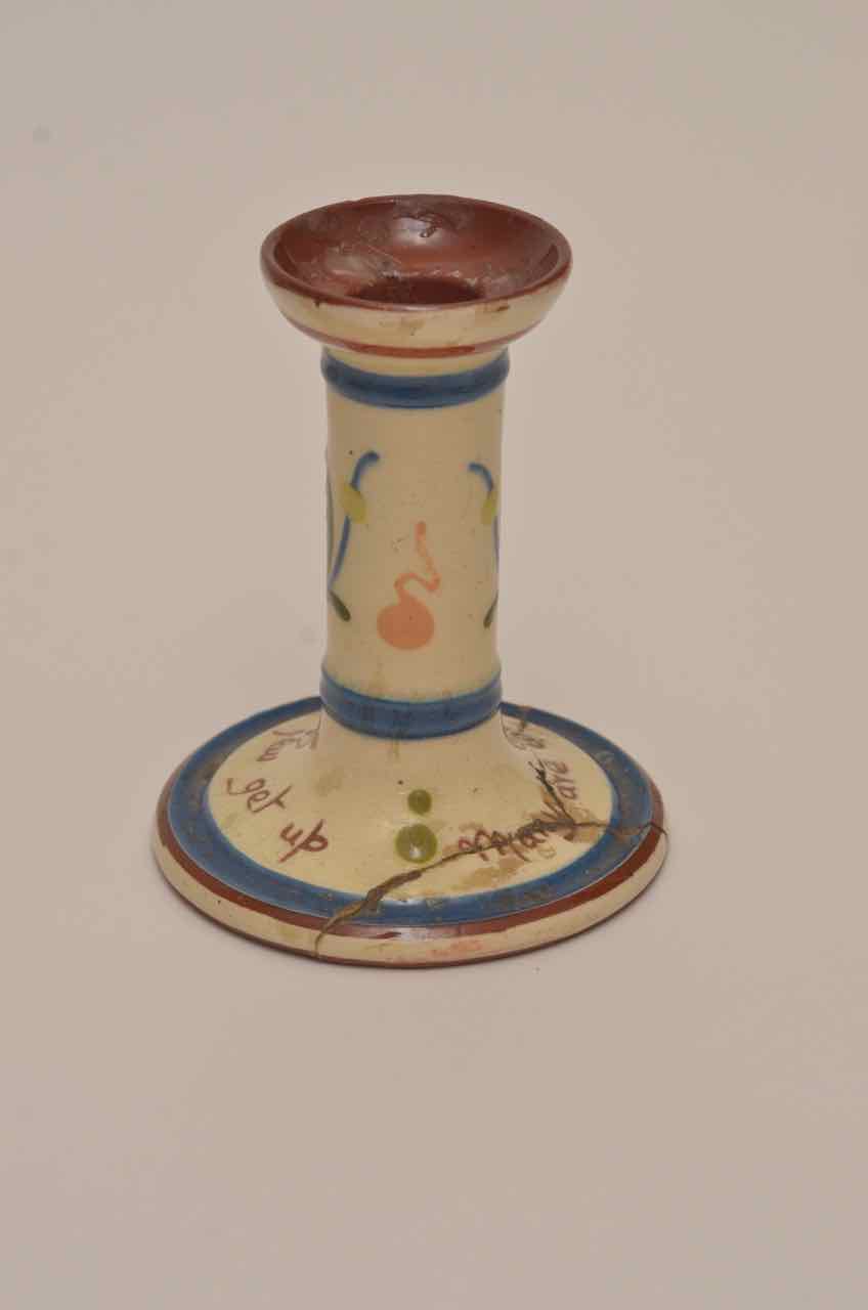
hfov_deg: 10.7
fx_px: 4631
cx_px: 434
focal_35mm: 128
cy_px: 655
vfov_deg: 16.1
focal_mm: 85
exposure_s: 1/160
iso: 800
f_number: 9
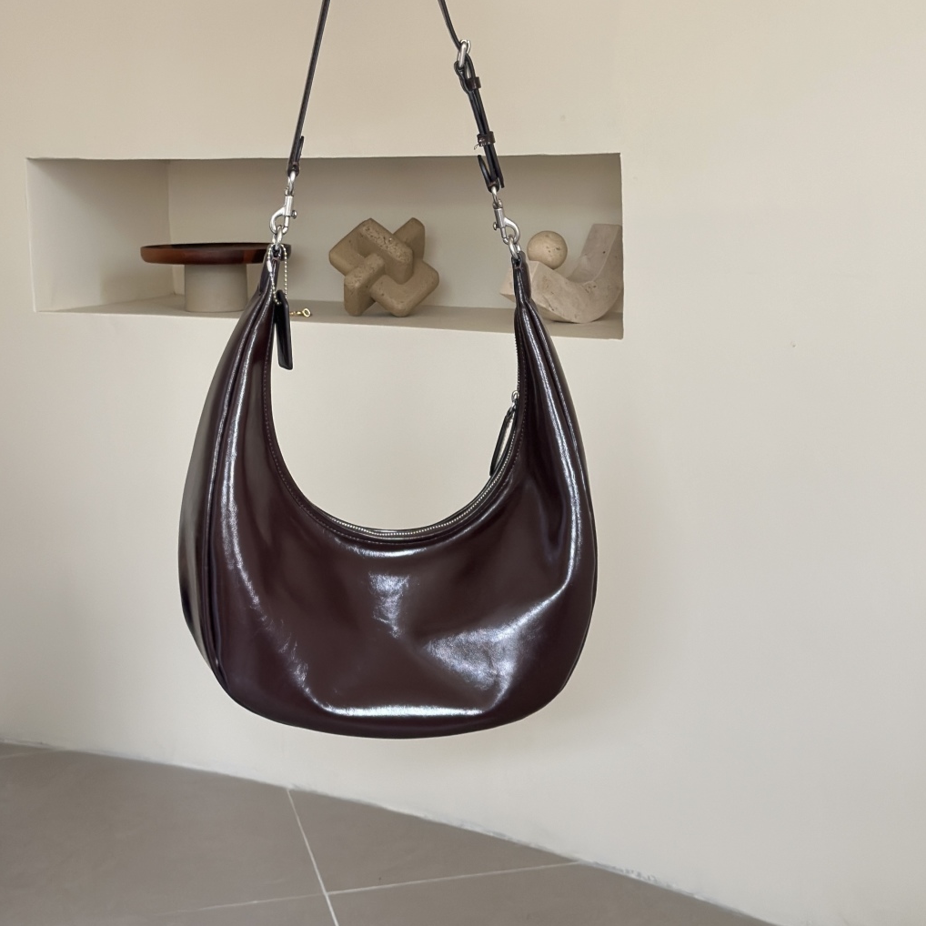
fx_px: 1816
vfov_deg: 28.4
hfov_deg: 28.6
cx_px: 446
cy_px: 311
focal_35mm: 60
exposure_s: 1/60
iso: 200
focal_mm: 6.86
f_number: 1.78
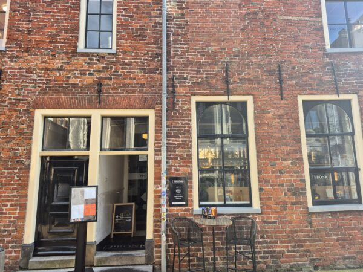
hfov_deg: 73.9
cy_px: 136
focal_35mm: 23
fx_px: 241
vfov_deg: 58.9
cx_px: 182
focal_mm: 5.4
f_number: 1.8
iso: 25
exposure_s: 1/211
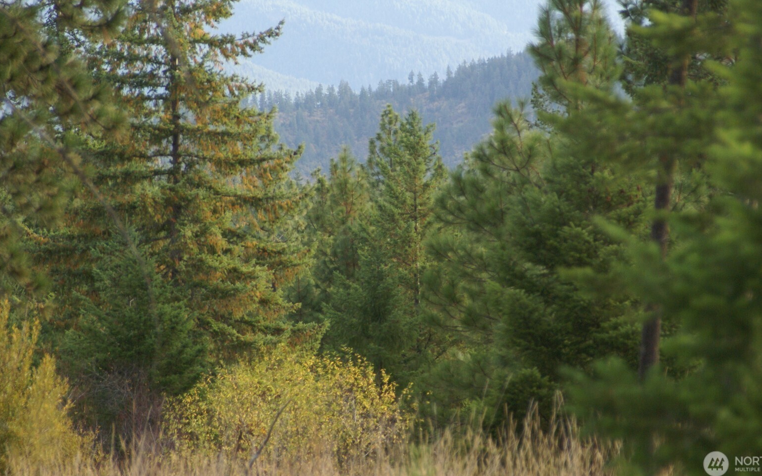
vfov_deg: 3.9
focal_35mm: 338
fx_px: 7019
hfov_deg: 6.2
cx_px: 404
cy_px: 201
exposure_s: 1/250
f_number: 6.3
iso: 400
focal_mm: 200
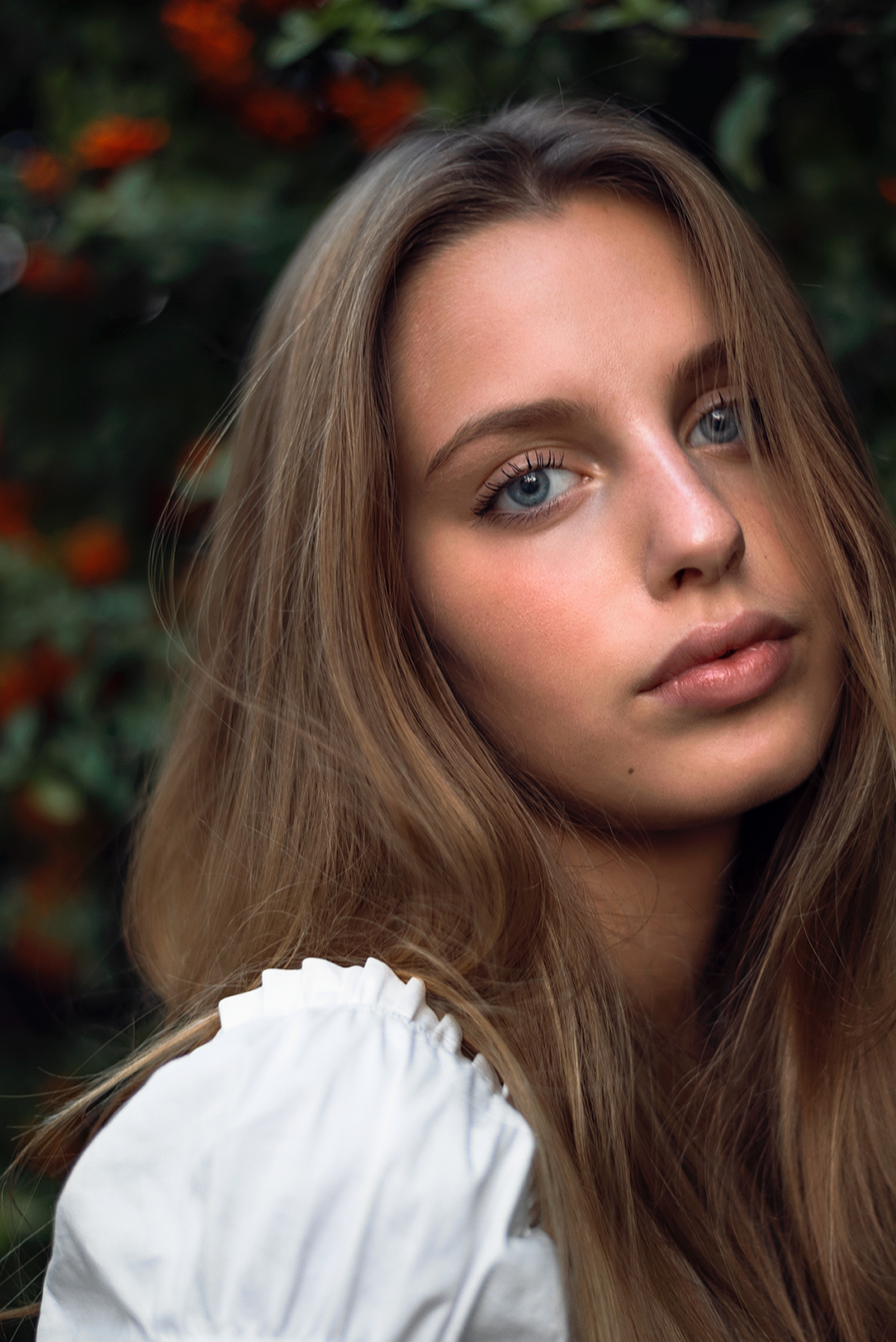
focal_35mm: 63
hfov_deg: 21.6
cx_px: 529
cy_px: 747
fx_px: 2349
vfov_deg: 31.8
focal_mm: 50
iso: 200
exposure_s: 1/160
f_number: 2
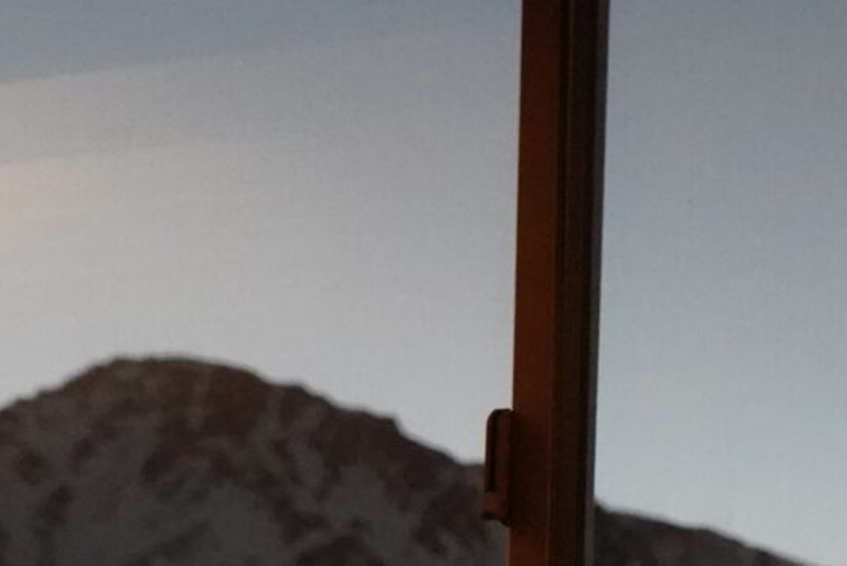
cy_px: 951
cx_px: 649
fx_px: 3296
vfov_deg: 9.4
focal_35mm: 140
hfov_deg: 14.6
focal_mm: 29
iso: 12800
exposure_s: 1/100
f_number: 3.5
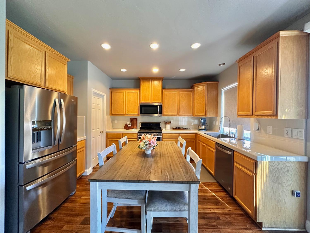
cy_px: 116
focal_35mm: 14
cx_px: 155
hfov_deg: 102.1
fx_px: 125
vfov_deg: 85.7
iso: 250
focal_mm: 2.22
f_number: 2.2
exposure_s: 1/60
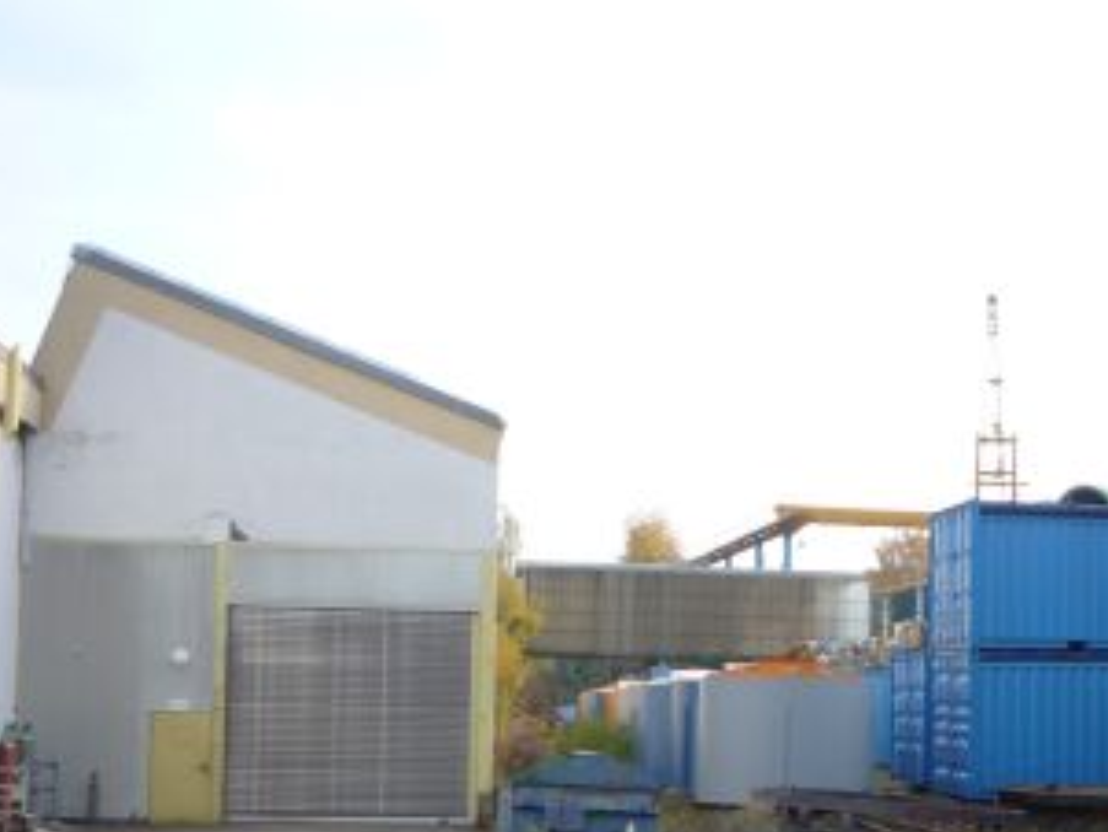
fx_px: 1633
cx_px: 744
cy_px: 652
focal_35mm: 51
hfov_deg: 37.1
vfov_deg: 28.1
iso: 100
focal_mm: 5.2
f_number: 4
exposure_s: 1/250
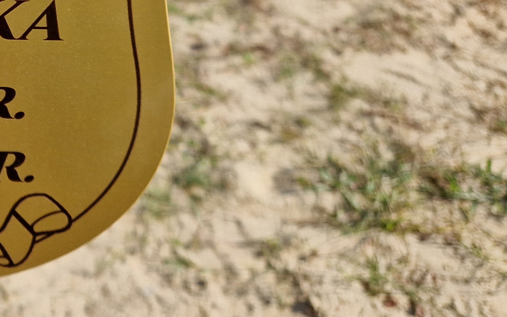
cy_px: -123
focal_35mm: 65
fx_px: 898
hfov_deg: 28.0
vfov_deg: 18.3
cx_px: -86
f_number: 1.8
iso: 50
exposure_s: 1/950
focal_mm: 5.4
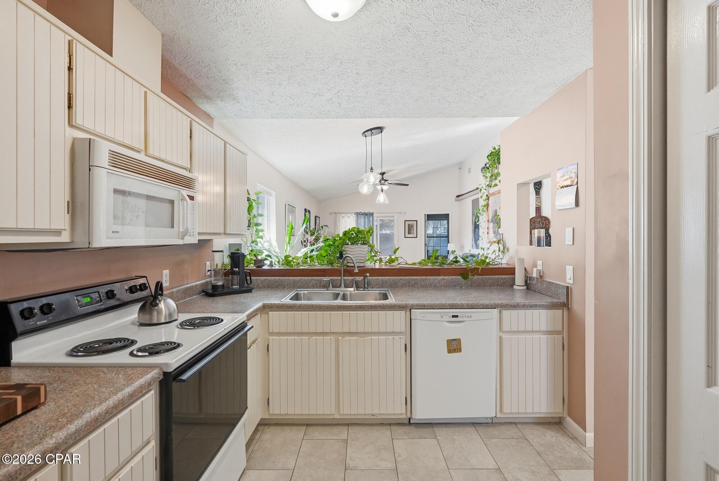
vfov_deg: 73.8
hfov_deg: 96.7
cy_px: 240
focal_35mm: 16
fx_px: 320
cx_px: 360
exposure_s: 1/100
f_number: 8
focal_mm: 16
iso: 800
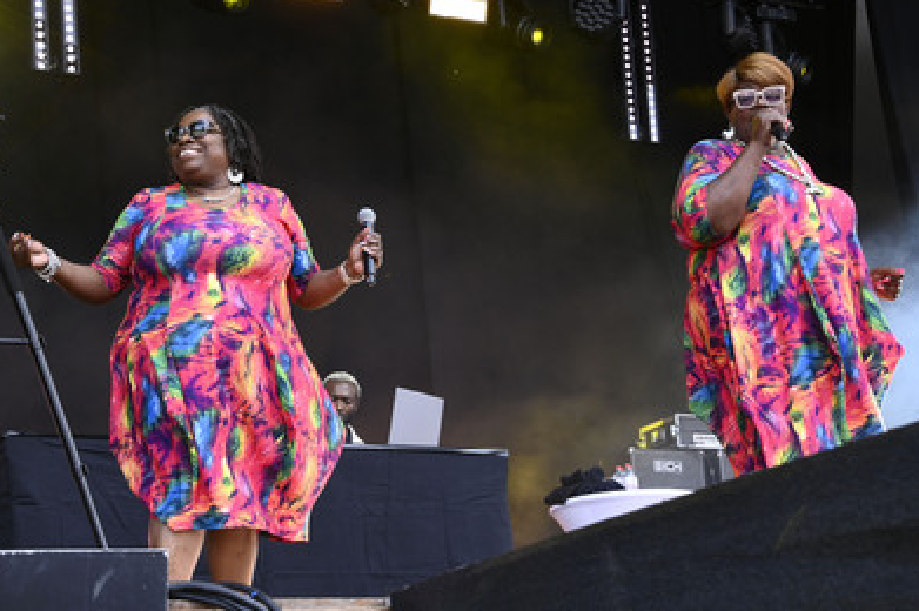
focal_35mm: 75
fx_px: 1913
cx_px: 467
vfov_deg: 18.2
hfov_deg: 27.0
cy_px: 306
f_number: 7.1
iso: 800
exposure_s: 1/200
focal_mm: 65
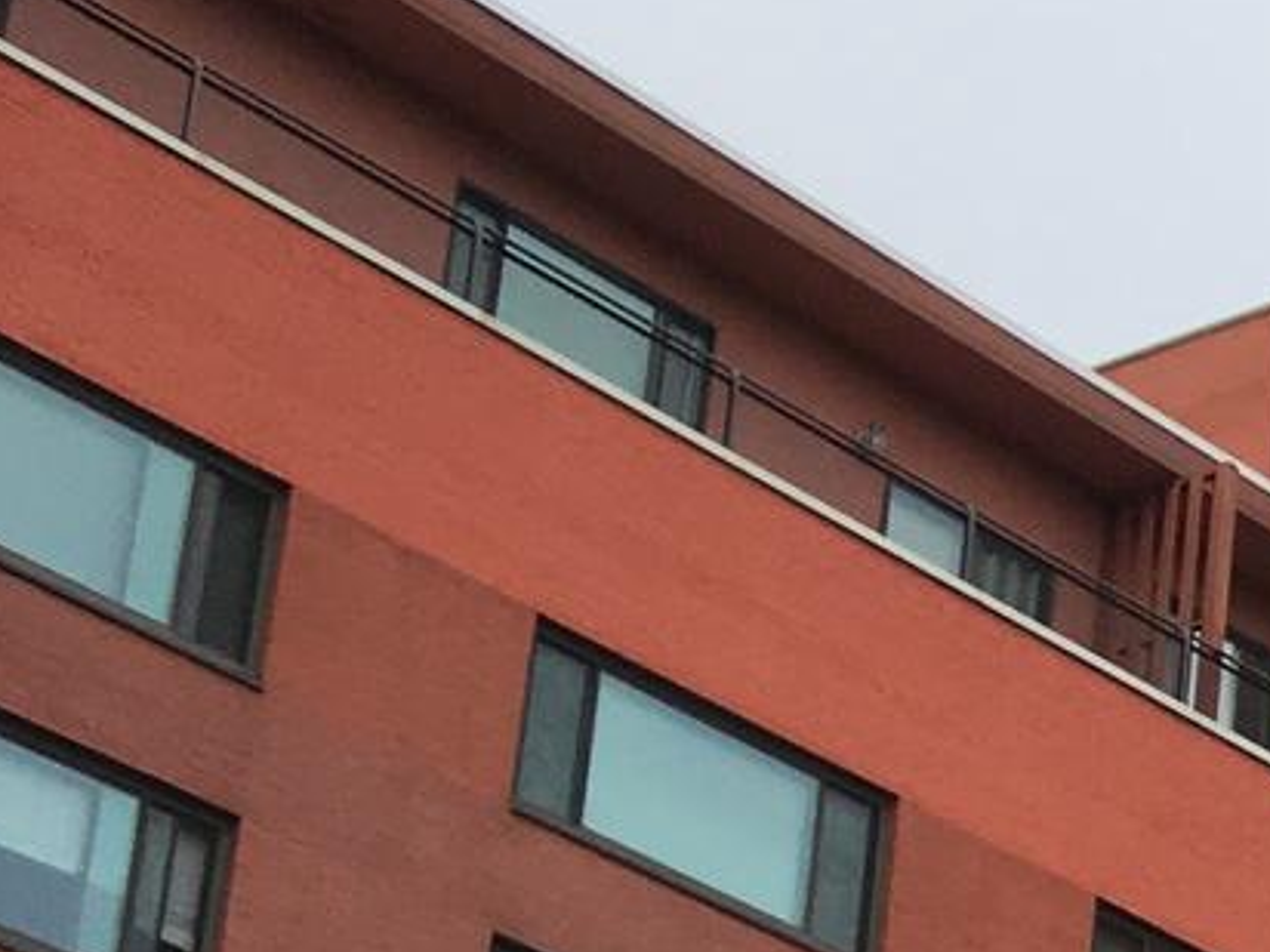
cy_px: 1704
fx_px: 5283
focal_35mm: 144
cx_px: 3138
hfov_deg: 11.2
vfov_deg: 9.8
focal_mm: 4.15
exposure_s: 1/801
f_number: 2.2
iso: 25
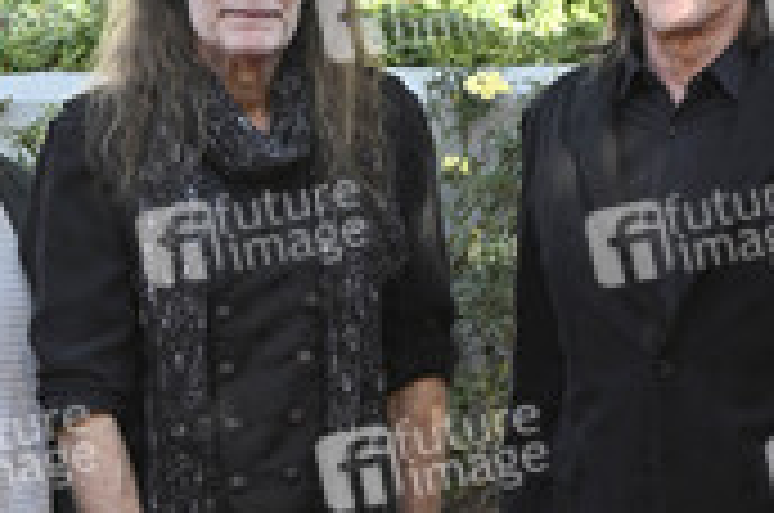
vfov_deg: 14.8
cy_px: 346
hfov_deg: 22.2
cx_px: 313
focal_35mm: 92
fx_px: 1974
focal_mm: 35
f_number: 5.6
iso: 640
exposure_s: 1/320
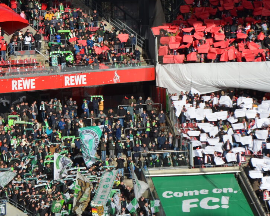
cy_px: 136
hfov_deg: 8.3
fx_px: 1862
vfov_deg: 6.6
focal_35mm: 233
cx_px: 47
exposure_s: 1/800
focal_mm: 75
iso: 200
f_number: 7.1
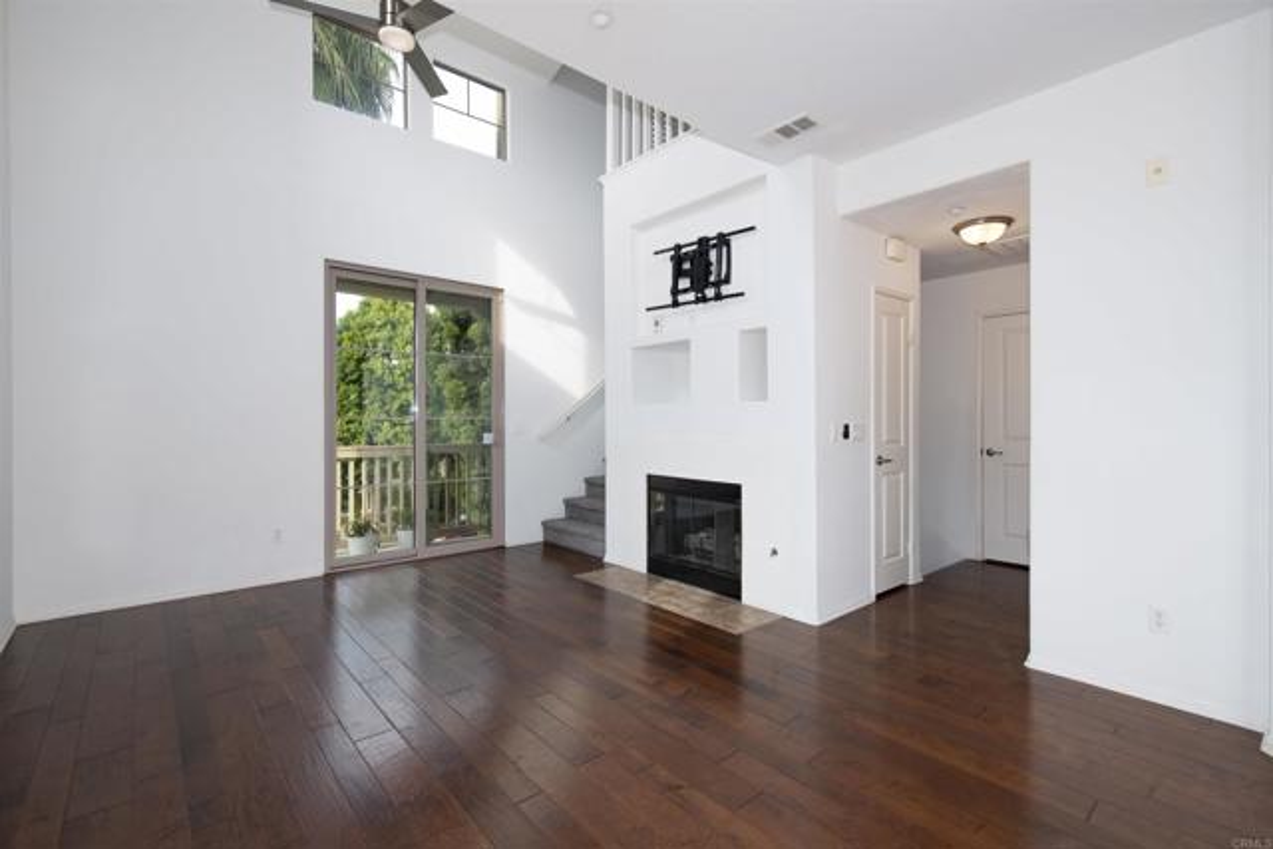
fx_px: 566
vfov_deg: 73.8
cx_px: 636
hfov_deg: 96.7
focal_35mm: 16
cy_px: 424
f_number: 7.1
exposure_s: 1/200
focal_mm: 16
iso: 320
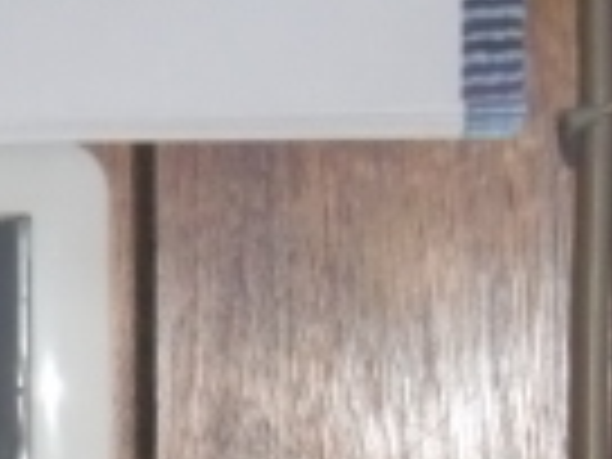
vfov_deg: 8.1
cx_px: -194
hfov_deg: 10.8
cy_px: 770
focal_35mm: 179
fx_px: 3165
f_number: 3.9
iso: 400
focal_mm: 6.66
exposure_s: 1/60
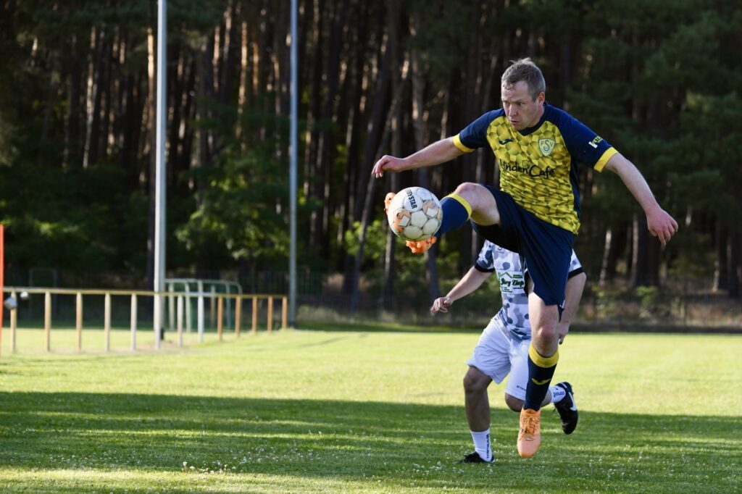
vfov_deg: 8.6
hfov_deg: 12.8
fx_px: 3297
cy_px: 247
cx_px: 371
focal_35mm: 160
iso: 1250
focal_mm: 160
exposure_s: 1/1600
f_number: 6.3
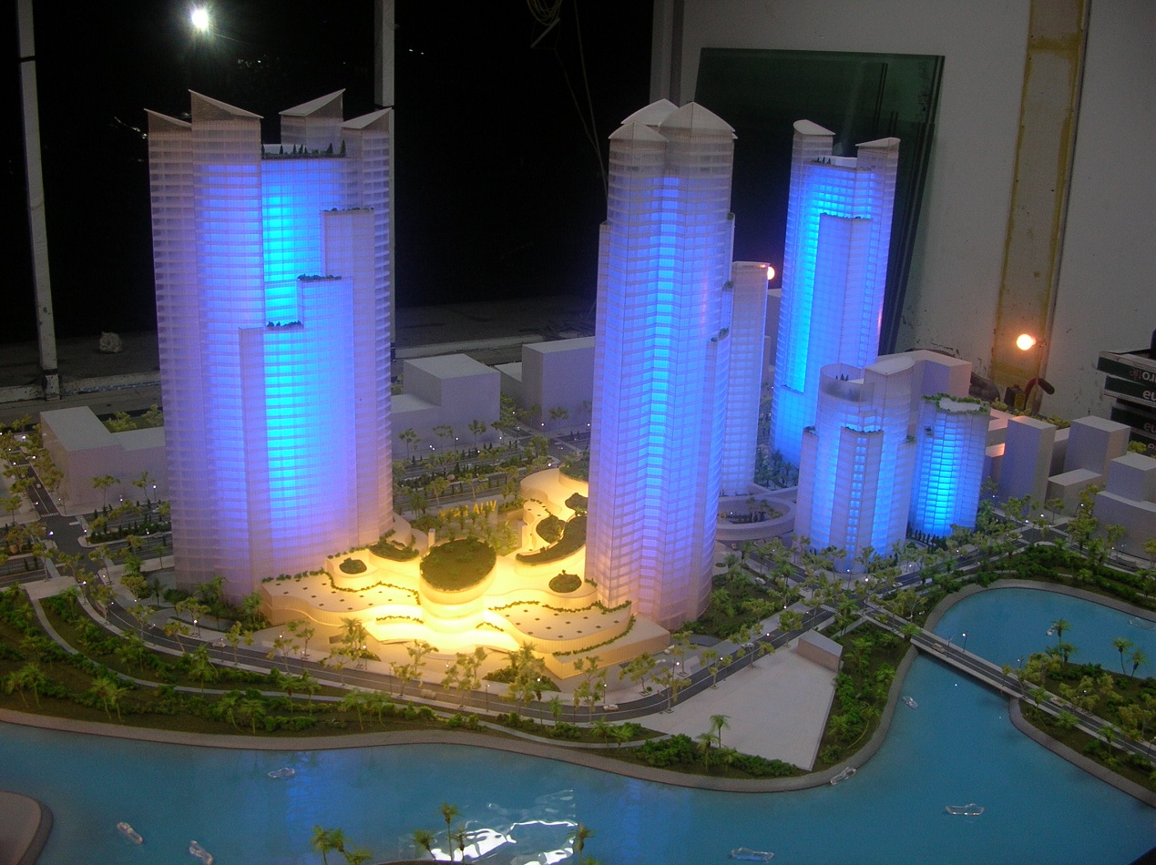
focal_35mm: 35
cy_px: 432
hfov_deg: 52.7
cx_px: 578
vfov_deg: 40.7
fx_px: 1168
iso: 50
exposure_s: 1/27.1
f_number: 2.8
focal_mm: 5.8
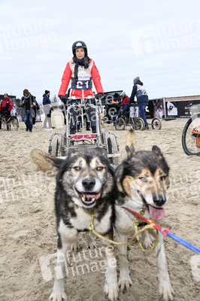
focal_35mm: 36
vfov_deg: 53.2
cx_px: 100
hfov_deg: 36.8
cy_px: 150
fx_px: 300
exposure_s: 1/200
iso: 640
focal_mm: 36
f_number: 10
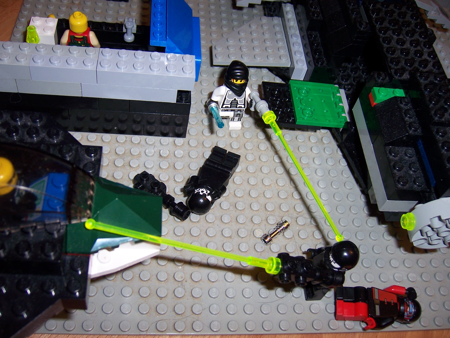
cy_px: 169
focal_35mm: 36
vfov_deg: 39.7
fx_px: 468
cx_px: 225
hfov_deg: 51.4
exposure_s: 1/60
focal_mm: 6.2
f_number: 2.8
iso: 80
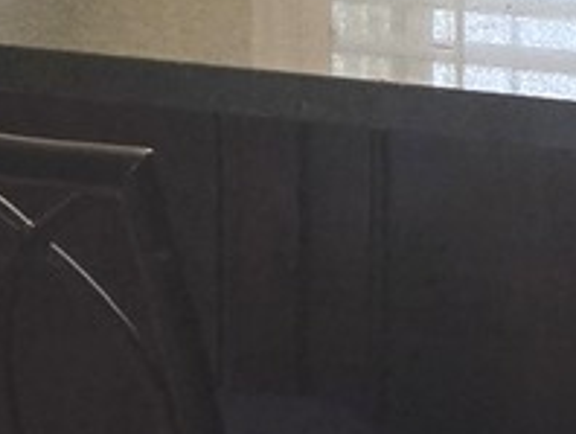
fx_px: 2782
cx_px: 559
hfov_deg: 11.7
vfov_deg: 8.5
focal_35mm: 167
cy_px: -384
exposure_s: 1/120
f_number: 1.8
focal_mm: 5.4
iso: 400
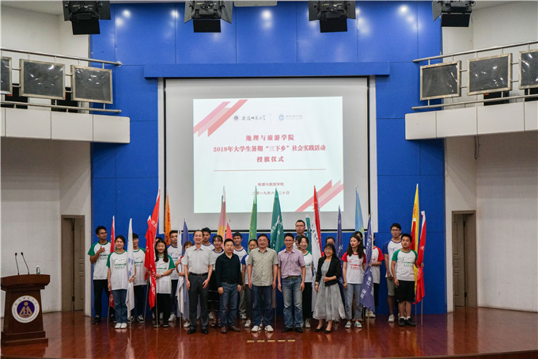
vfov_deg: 26.0
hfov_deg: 38.2
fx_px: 777
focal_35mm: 52
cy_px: 180
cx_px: 269
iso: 2000
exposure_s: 1/160
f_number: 5
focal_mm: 52
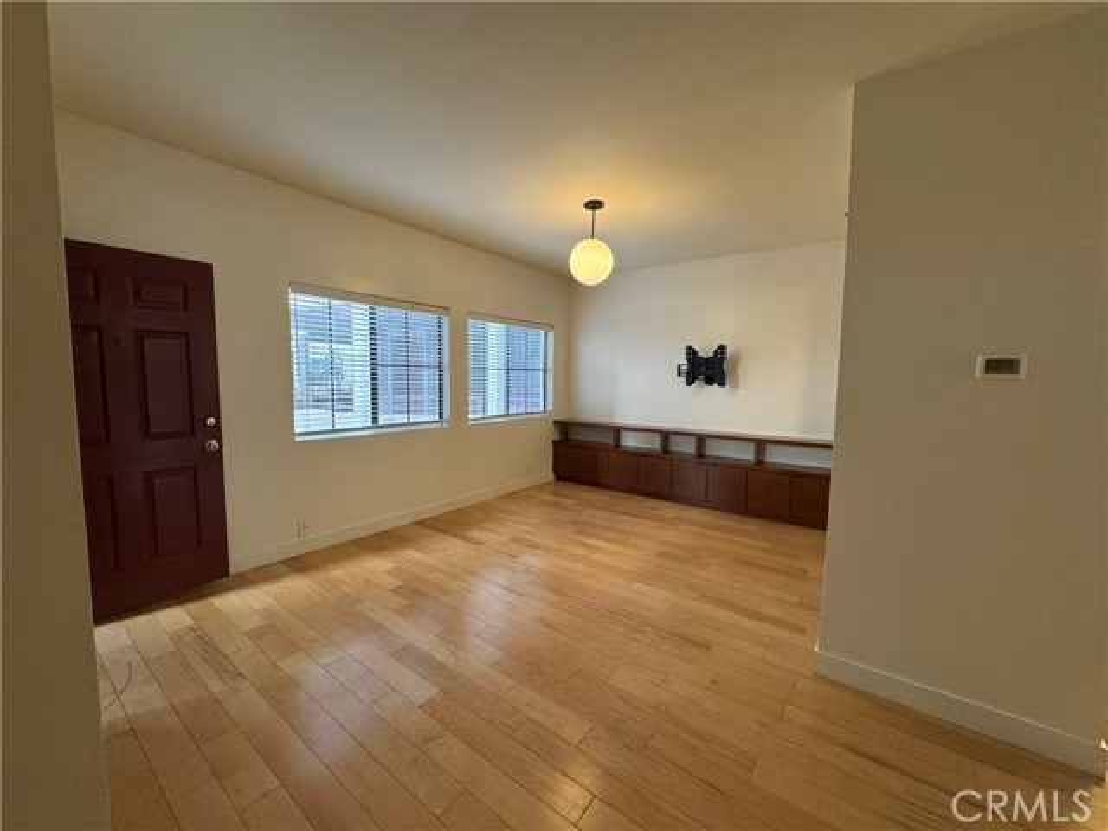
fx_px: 448
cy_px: 416
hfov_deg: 102.1
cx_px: 554
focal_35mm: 14
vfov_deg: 85.7
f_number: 2.2
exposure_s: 1/60
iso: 400
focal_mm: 2.22
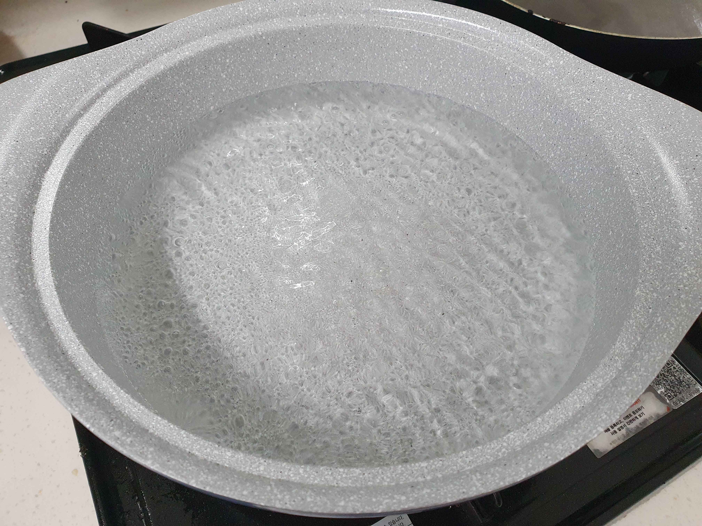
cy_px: 263
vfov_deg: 53.1
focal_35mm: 26
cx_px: 351
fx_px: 527
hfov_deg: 67.3
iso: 250
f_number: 2.4
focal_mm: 4.32
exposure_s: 1/120
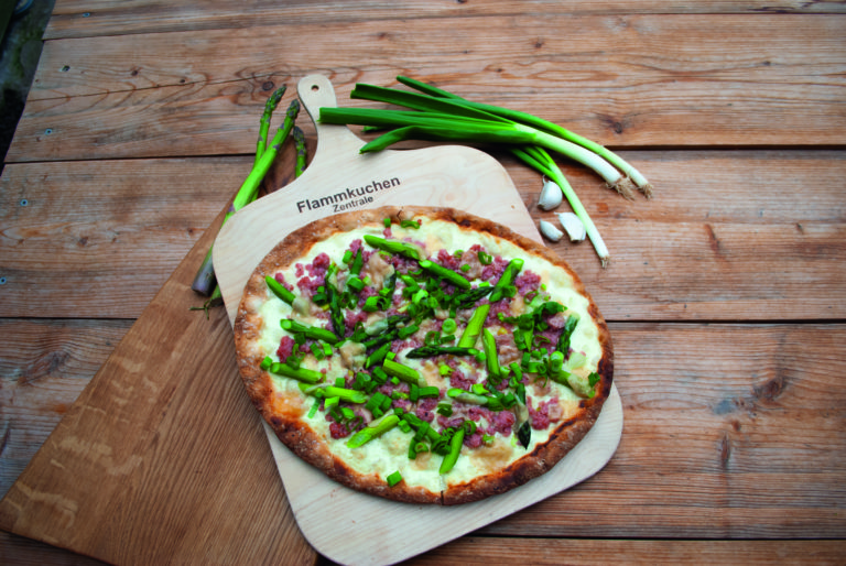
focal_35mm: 27
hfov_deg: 67.3
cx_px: 423
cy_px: 283
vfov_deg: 48.0
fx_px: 635
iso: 200
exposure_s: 1/60
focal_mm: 18
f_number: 4
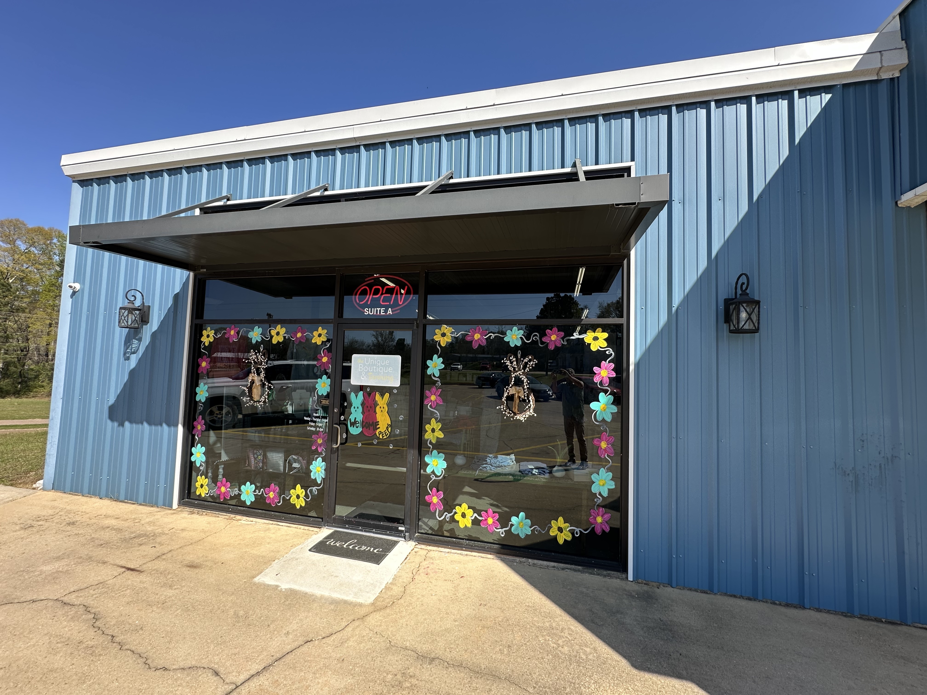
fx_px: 375
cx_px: 464
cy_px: 348
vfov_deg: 85.7
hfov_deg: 102.1
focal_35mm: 14
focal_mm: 2.22
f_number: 2.2
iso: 40
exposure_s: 1/415
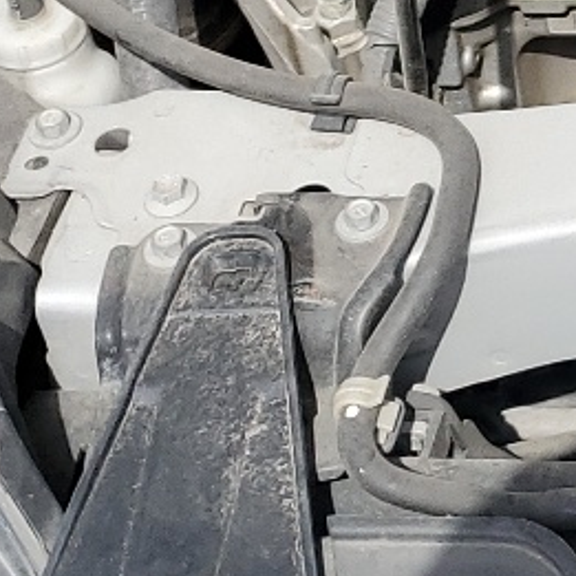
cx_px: 1201
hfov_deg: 11.1
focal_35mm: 141
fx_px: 2654
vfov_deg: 11.9
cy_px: -267
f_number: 1.5
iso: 50
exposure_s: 1/2500
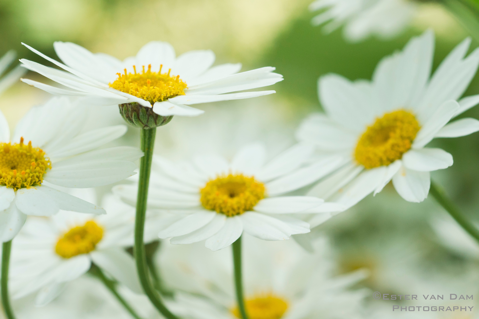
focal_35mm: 75
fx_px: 997
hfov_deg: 27.0
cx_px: 240
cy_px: 160
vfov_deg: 18.2
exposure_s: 1/320
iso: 800
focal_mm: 50
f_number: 6.3
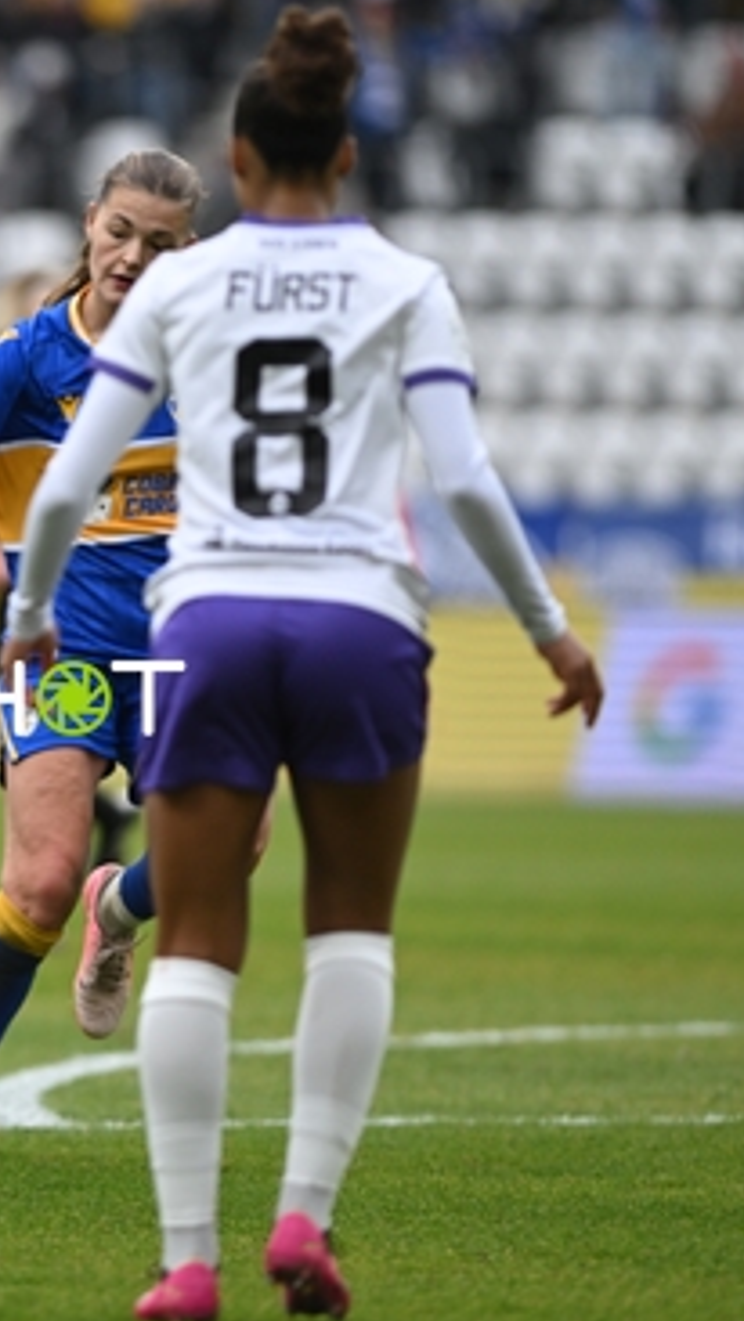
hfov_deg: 2.4
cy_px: 700
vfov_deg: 4.2
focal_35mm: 515
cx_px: -170
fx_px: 18054
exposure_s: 1/2000
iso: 800
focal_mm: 300
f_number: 2.8
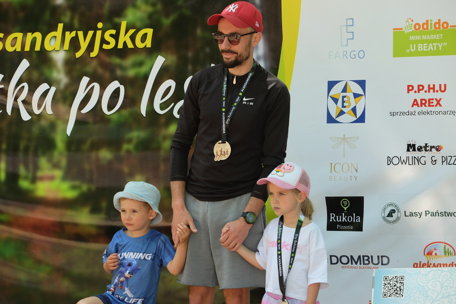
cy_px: 152
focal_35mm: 150
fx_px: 1900
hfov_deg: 13.7
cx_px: 228
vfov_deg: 9.1
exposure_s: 1/160
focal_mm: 100
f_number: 5.6
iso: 400
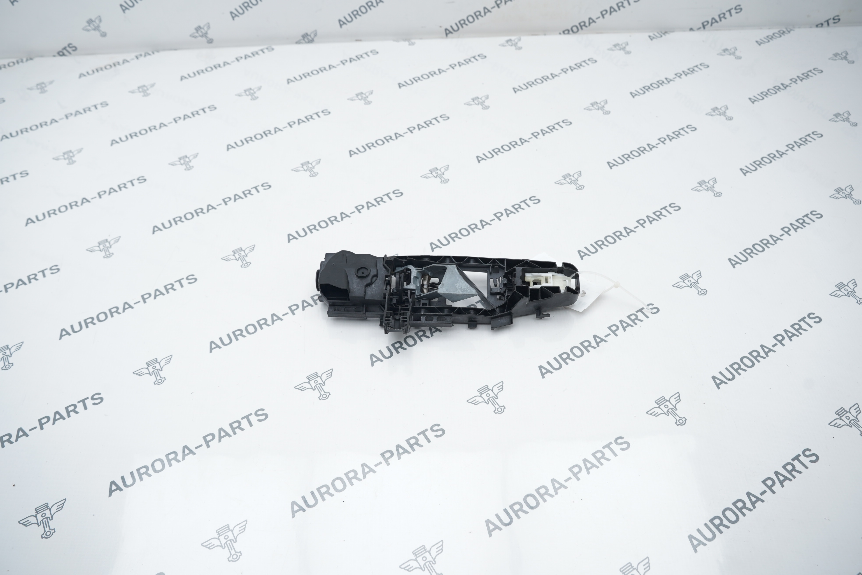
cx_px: 431
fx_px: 670
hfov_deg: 65.5
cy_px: 288
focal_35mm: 28
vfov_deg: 46.4
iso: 500
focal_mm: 28
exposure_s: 1/160
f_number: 6.3
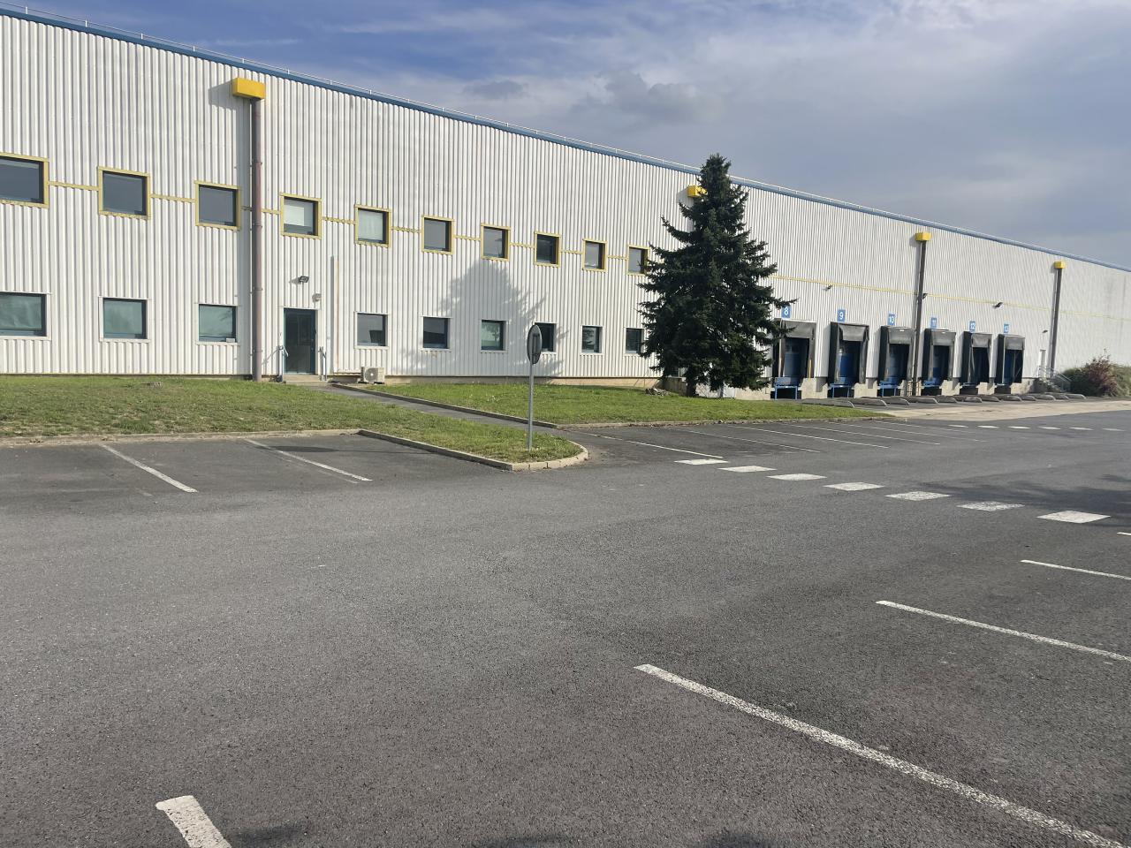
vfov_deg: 53.1
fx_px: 849
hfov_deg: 67.3
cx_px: 566
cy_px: 424
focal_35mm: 26
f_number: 1.6
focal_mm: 4.2
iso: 32
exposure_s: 1/5291
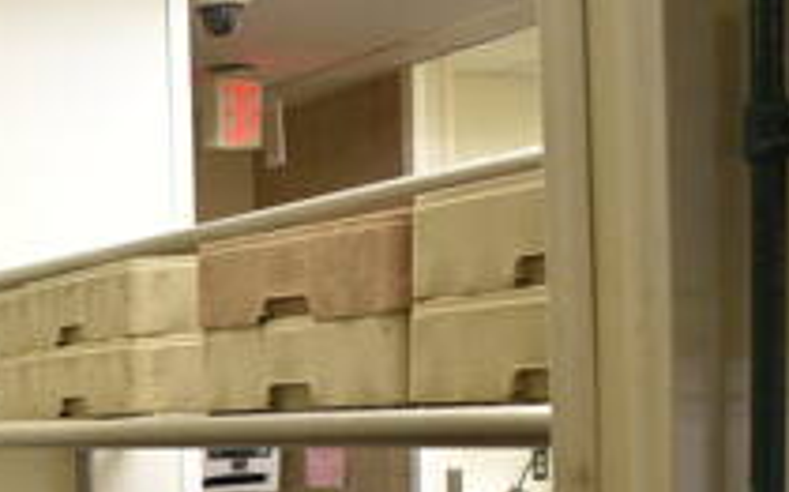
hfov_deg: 23.7
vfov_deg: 15.1
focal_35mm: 80
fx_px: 1719
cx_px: -143
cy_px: 732
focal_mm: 18
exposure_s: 1/125
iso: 1800
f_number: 3.5
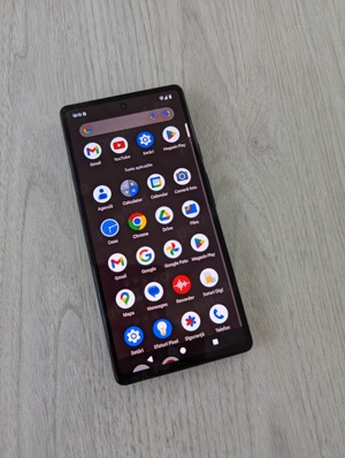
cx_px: 172
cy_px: 229
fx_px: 318
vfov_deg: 71.5
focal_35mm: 24
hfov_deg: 57.0
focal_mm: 6.81
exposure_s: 1/53.2
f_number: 1.85
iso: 43
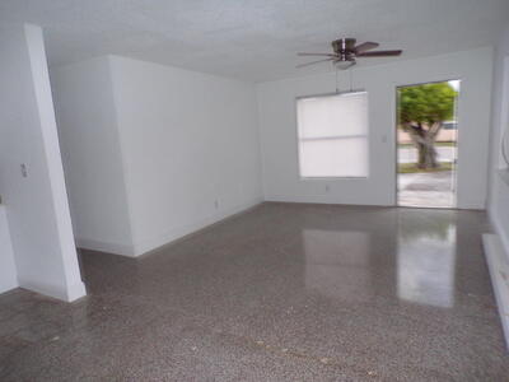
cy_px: 191
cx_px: 254
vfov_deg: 56.8
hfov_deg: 71.6
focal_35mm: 24
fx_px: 353
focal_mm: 4.3
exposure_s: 1/17
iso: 322
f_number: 3
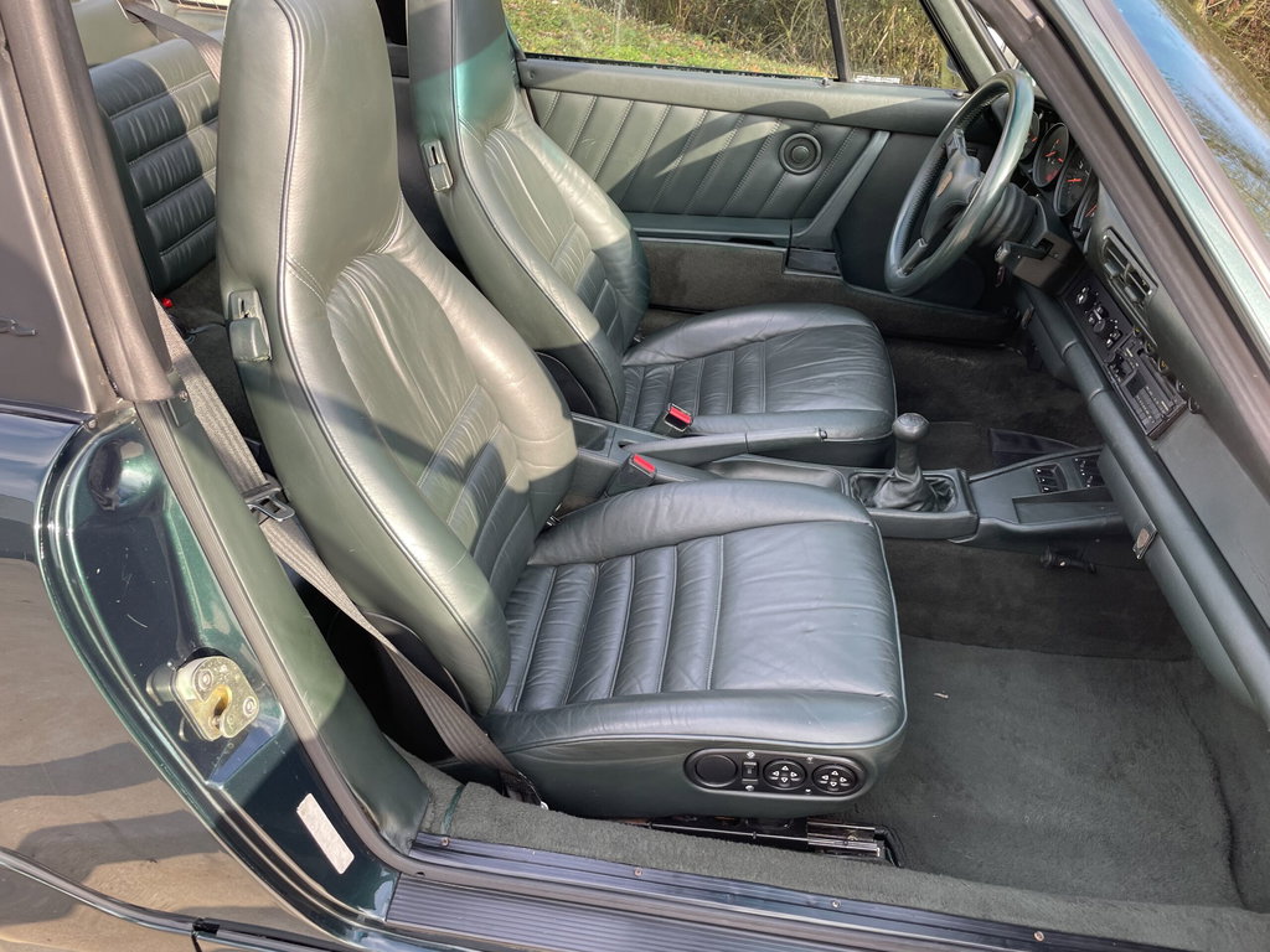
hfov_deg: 67.3
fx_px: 954
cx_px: 635
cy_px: 476
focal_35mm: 26
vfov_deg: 53.1
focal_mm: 4.2
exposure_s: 1/186
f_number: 1.6
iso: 32
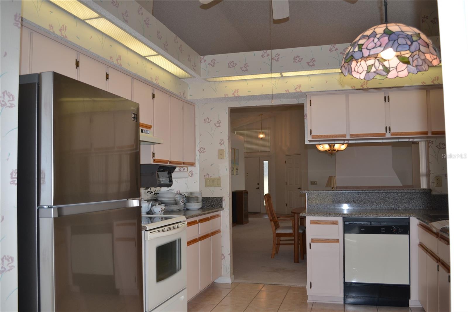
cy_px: 156
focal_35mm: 30
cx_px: 234
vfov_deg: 43.6
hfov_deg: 61.9
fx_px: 390
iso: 140
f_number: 4
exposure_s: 1/125
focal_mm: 20
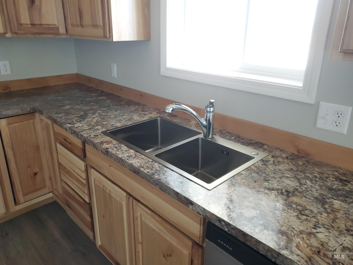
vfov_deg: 53.1
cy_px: 132
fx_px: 265
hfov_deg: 67.3
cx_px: 176
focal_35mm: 26
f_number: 1.5
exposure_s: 1/60
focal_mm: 4.3
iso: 200
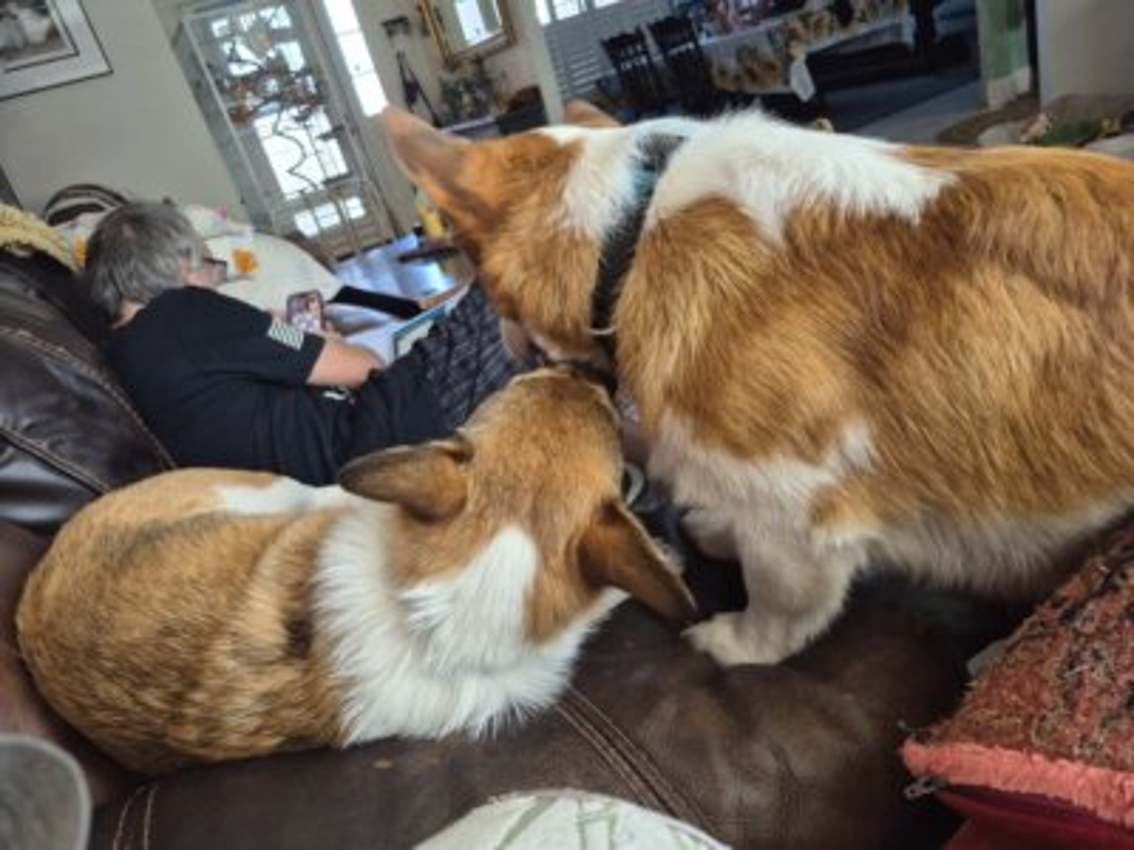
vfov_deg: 58.9
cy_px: 425
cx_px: 567
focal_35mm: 23
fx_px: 753
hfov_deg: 73.9
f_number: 1.8
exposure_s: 1/120
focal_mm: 5.4
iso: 250
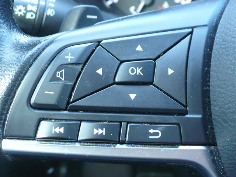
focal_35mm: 51
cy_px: 88
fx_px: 348
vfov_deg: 28.6
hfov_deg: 37.5
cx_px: 118
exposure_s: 1/25
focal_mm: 6.1
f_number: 2.8
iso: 200
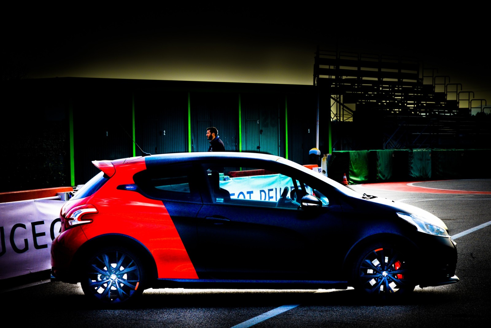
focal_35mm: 120
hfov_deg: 17.1
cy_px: 164
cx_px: 246
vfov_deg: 11.4
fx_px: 1637
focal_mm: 120
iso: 400
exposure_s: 1/400
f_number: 10
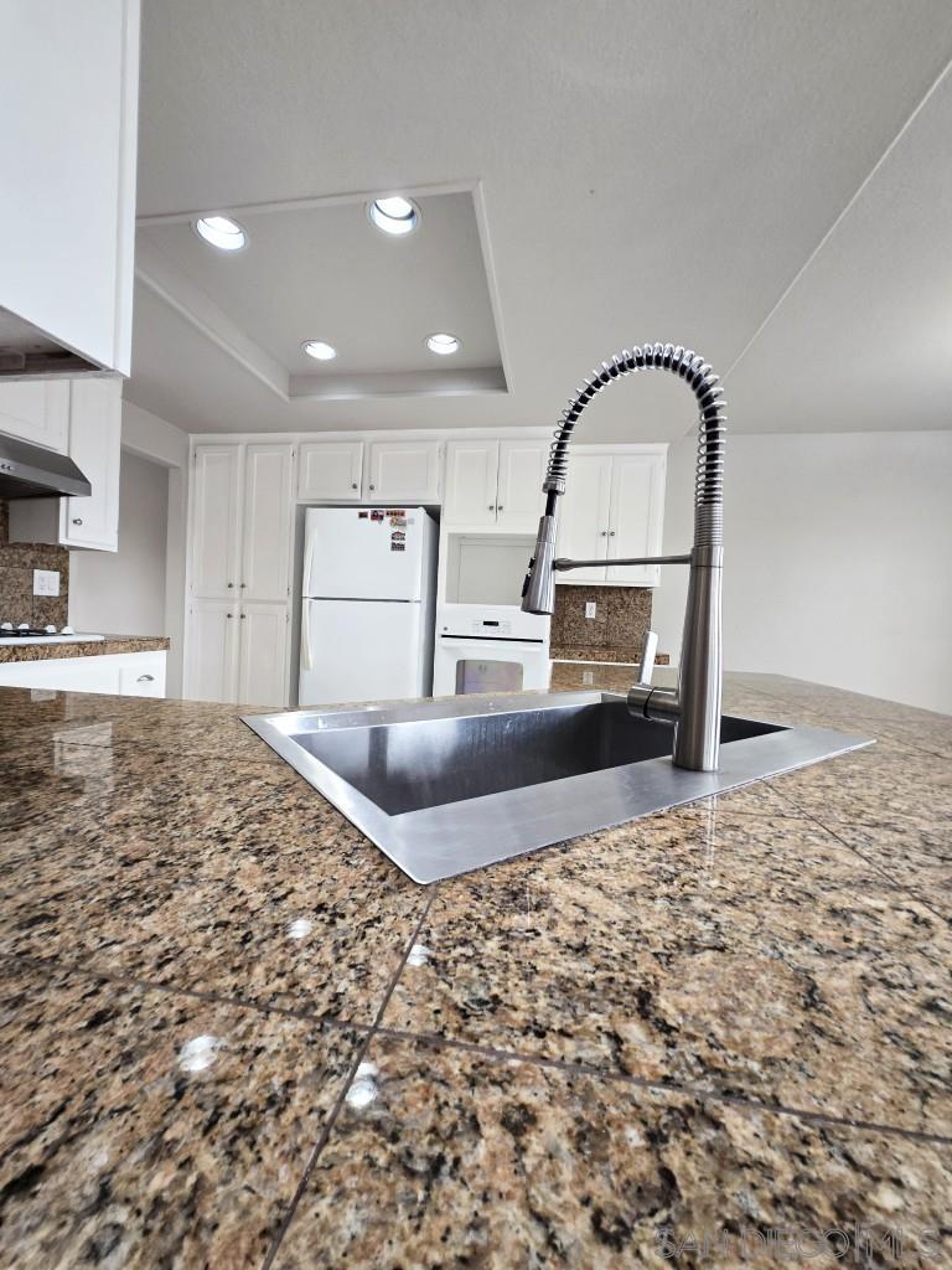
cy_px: 635
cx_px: 476
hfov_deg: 89.9
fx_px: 477
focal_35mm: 13
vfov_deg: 106.2
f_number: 2.2
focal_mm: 1.7
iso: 80
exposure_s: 1/60
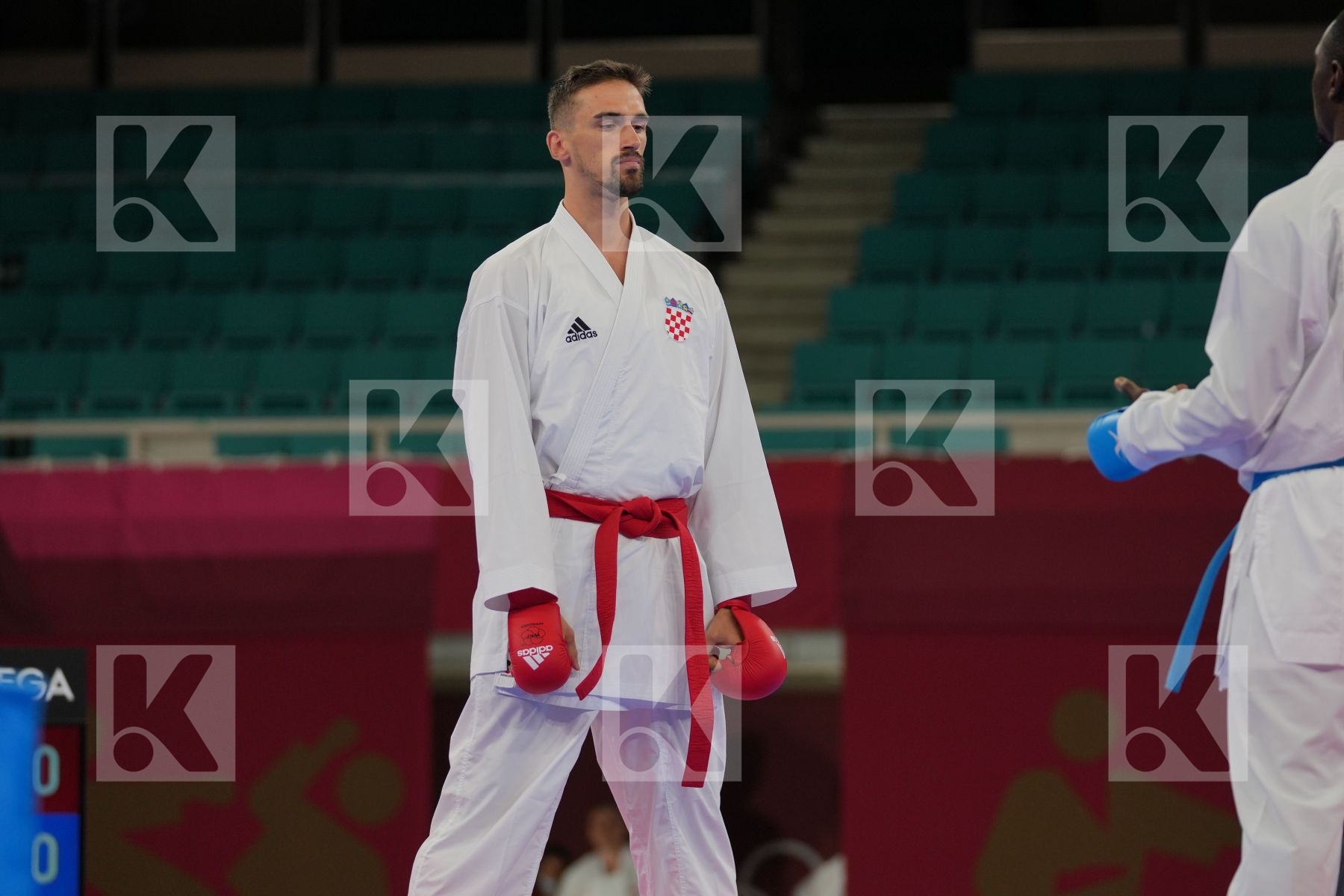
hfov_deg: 10.1
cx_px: 672
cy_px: 448
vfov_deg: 6.7
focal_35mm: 204
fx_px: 7615
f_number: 2.8
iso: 400
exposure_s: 1/1000
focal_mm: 136
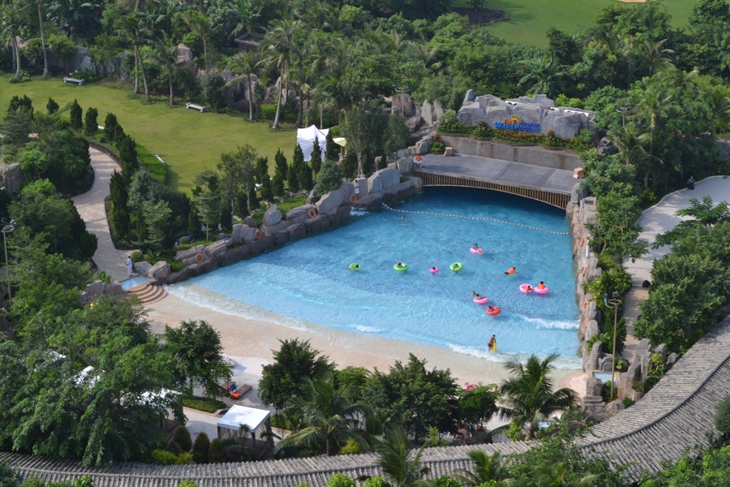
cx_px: 365
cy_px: 244
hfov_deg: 24.6
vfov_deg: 16.6
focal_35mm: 82
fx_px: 1673
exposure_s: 1/40
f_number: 18
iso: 200
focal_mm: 55
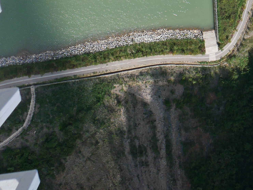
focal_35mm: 87
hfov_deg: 20.9
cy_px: -86
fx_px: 636
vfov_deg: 15.8
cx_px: 311
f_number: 8
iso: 200
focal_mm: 14
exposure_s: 1/500
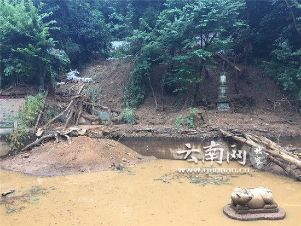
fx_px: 252
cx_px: 150
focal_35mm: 29
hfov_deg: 61.6
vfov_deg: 48.3
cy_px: 113
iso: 32
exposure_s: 1/119
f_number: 2.2
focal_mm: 4.15
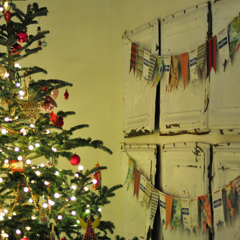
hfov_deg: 16.3
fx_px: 839
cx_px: 103
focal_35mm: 107
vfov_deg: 16.3
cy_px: 116
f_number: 1.6
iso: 1600
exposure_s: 1/160
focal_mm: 50
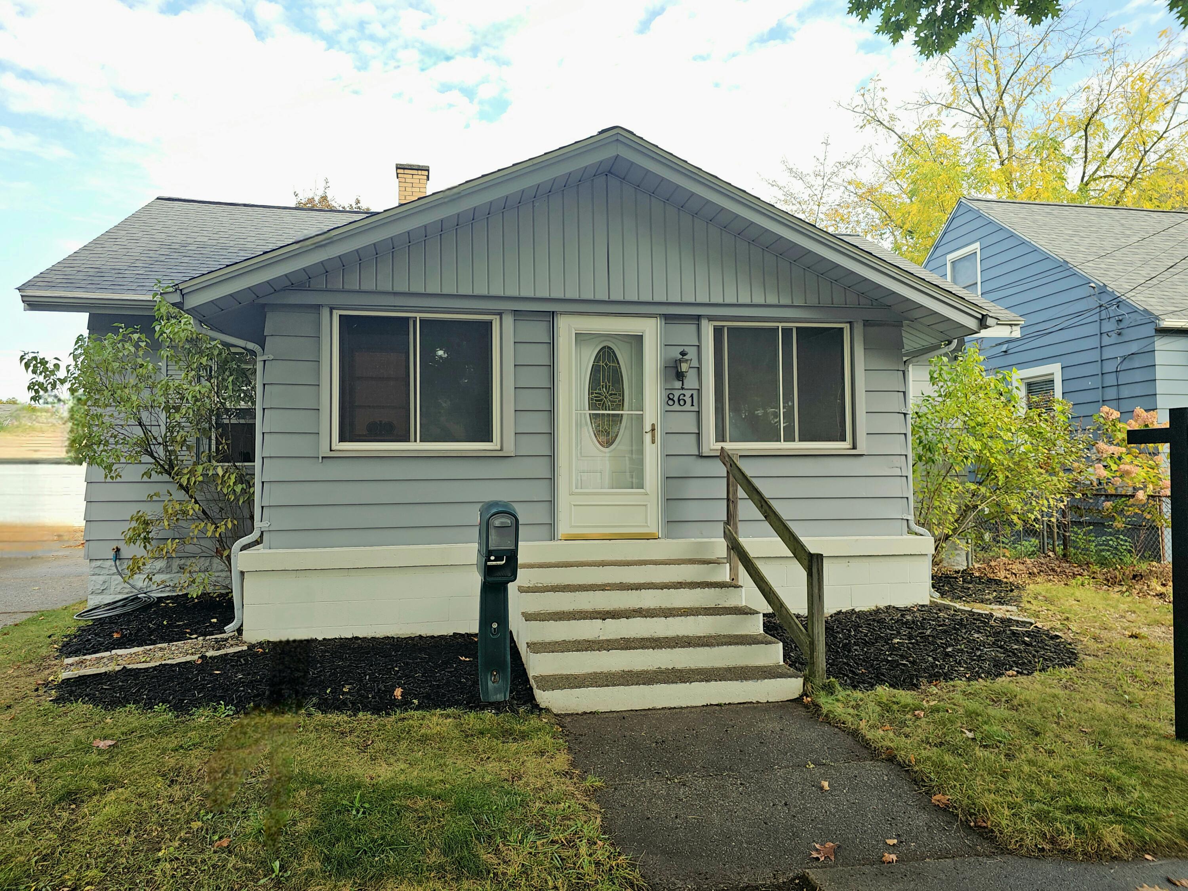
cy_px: 446
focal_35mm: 23
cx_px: 594
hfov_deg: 73.9
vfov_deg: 58.9
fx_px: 789
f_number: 1.7
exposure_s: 1/156
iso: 10
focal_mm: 6.3
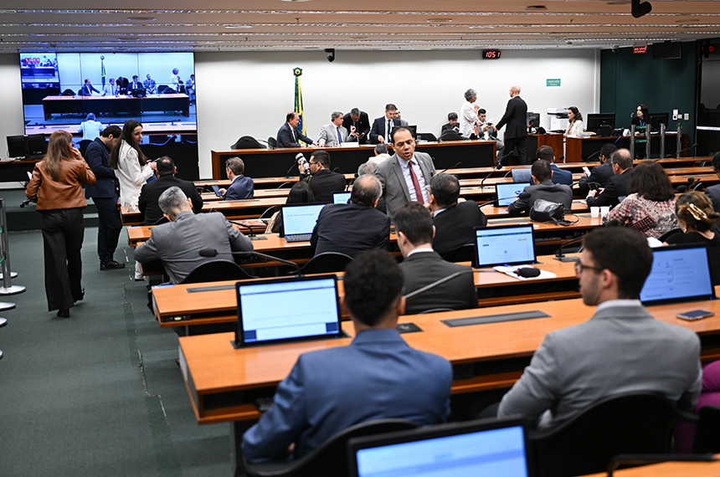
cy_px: 238
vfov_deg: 34.1
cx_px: 360
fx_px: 779
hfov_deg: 49.6
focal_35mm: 39
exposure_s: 1/60
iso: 200
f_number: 2.8
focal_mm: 39
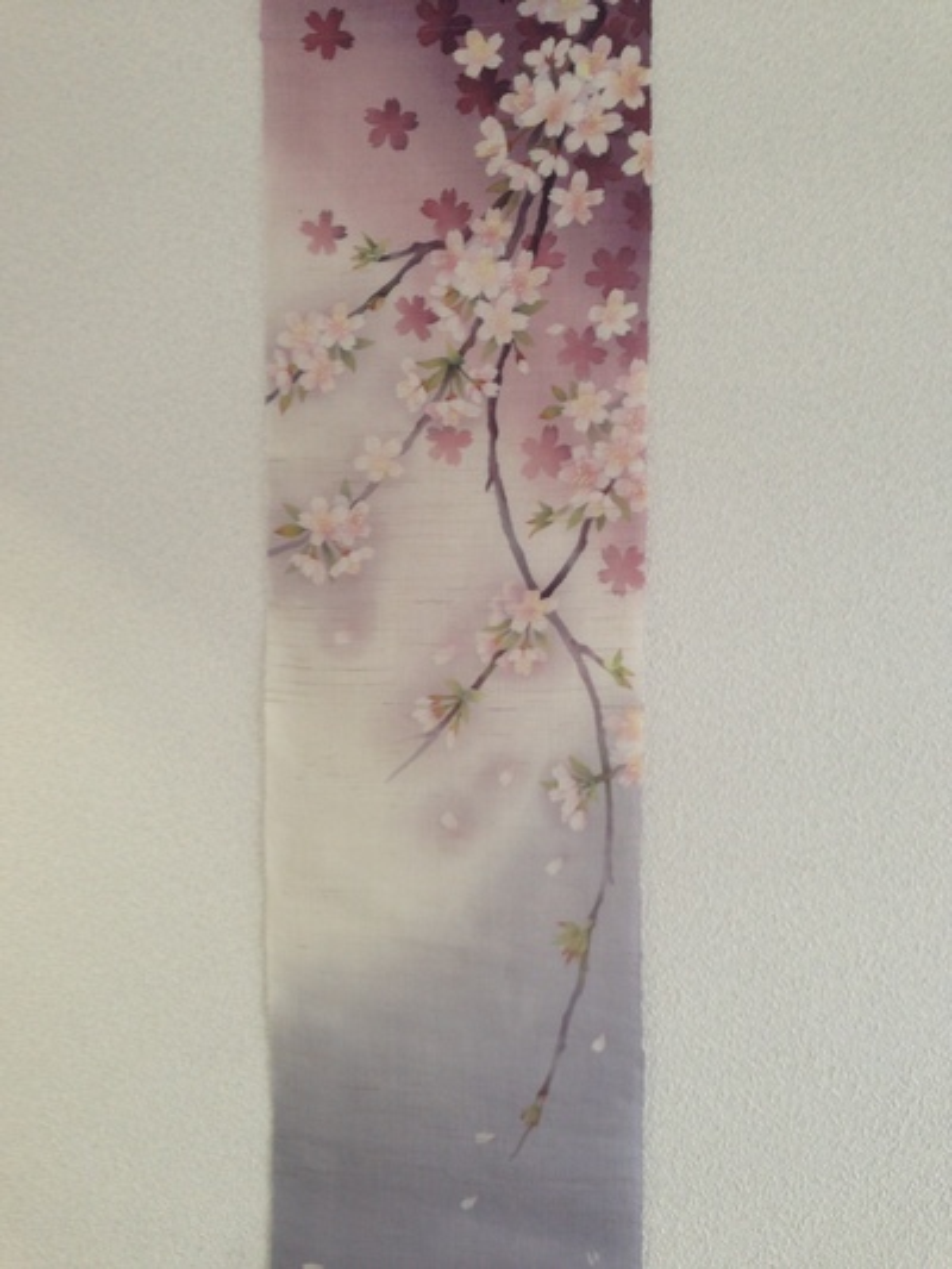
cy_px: 634
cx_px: 476
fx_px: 1210
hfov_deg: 43.0
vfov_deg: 55.3
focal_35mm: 33
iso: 64
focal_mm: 4.13
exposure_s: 1/20
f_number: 2.4
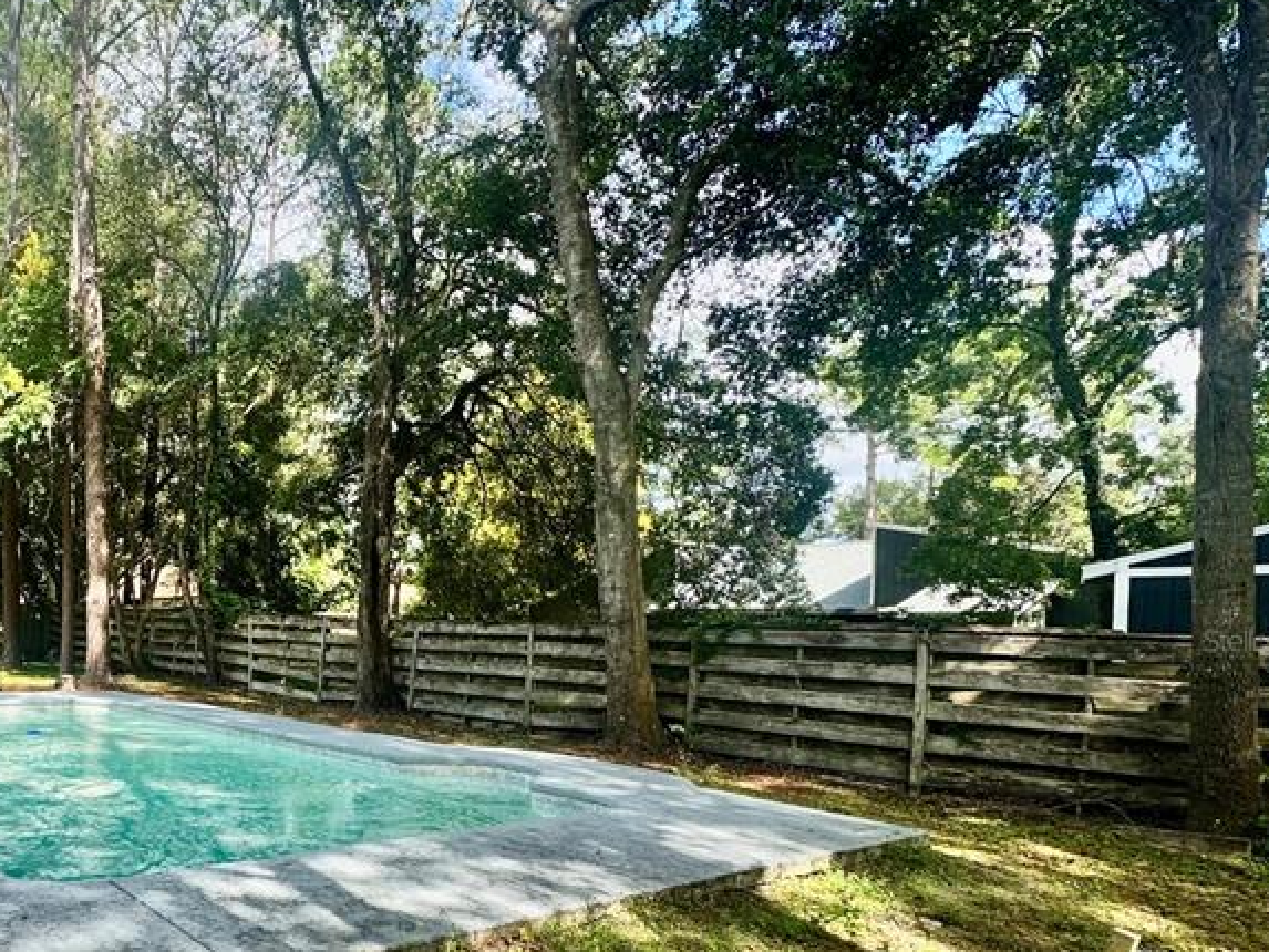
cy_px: 640
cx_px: 204
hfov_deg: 61.8
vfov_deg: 53.7
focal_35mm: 25
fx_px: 917
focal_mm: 2.22
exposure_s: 1/462
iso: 40
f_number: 2.2
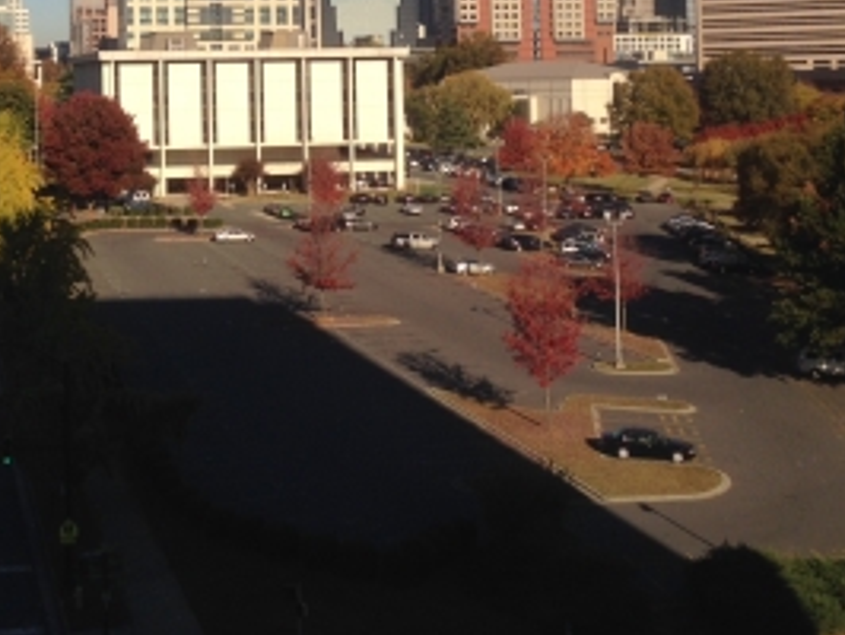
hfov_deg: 30.8
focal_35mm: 62
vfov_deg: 23.0
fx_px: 1515
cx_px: 235
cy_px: 49
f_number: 2.4
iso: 50
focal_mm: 4.12
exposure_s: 1/1232
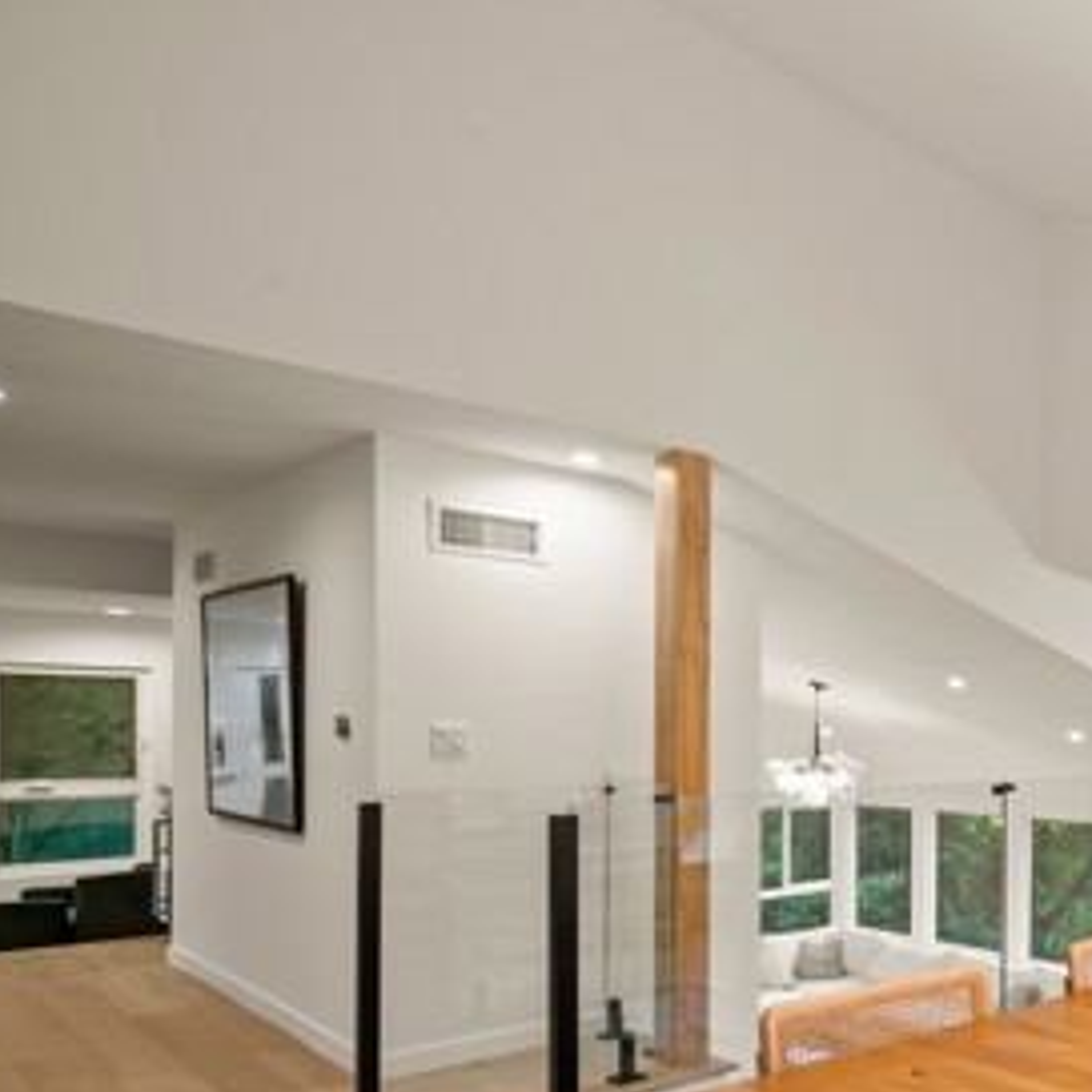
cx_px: 1233
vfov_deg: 55.5
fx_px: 999
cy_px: 771
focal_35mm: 28
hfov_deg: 43.0
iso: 100
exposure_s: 1/2
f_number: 8
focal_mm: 14
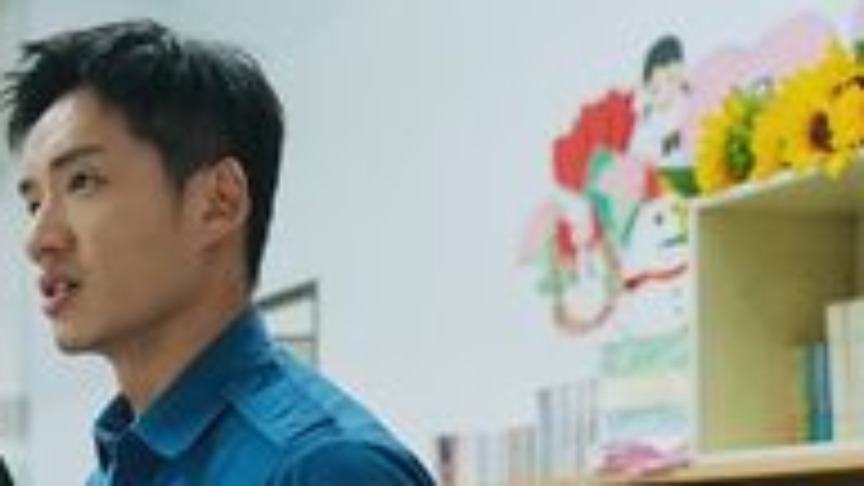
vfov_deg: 16.5
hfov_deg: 28.1
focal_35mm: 70
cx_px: -32
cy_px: 583
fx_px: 1604
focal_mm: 32
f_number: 2.8
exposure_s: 1/160
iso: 1600
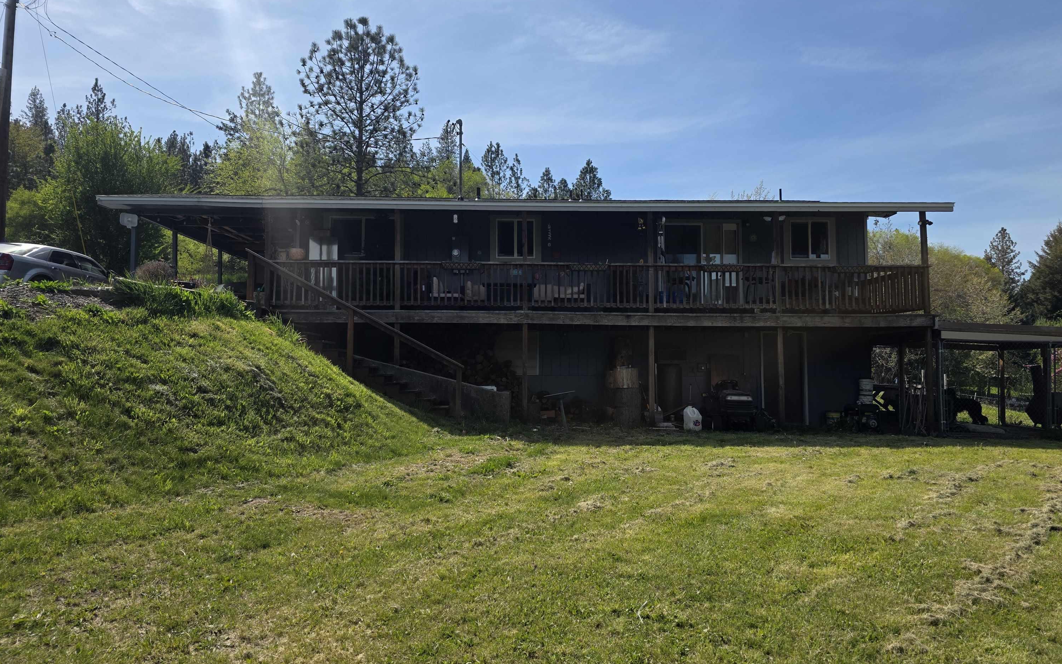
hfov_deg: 72.5
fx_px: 724
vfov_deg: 49.3
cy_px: 320
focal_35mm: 25
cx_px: 536
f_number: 1.7
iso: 80
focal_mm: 6.3
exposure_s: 1/6150
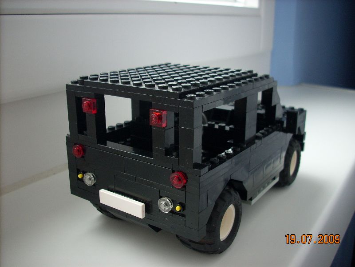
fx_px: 379
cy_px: 134
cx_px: 178
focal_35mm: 37
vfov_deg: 38.7
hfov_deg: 50.1
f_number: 2.8
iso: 124
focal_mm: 6.2
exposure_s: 1/30
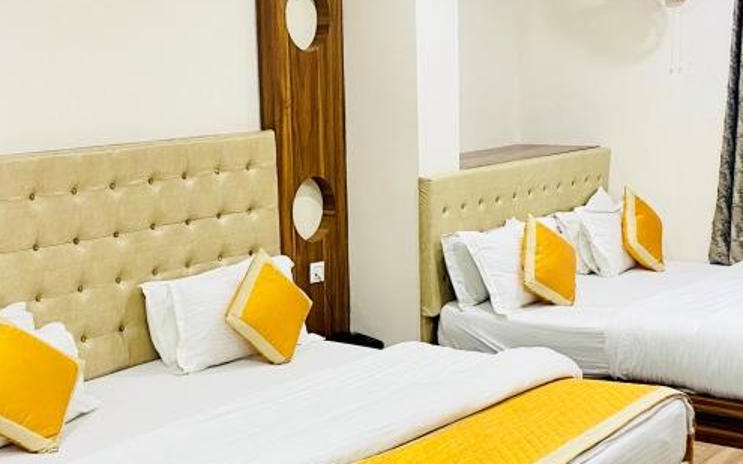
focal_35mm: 57
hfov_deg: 35.7
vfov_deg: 22.7
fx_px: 1154
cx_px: 380
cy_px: 243
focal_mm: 4.25
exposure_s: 1/50
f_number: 1.8
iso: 160
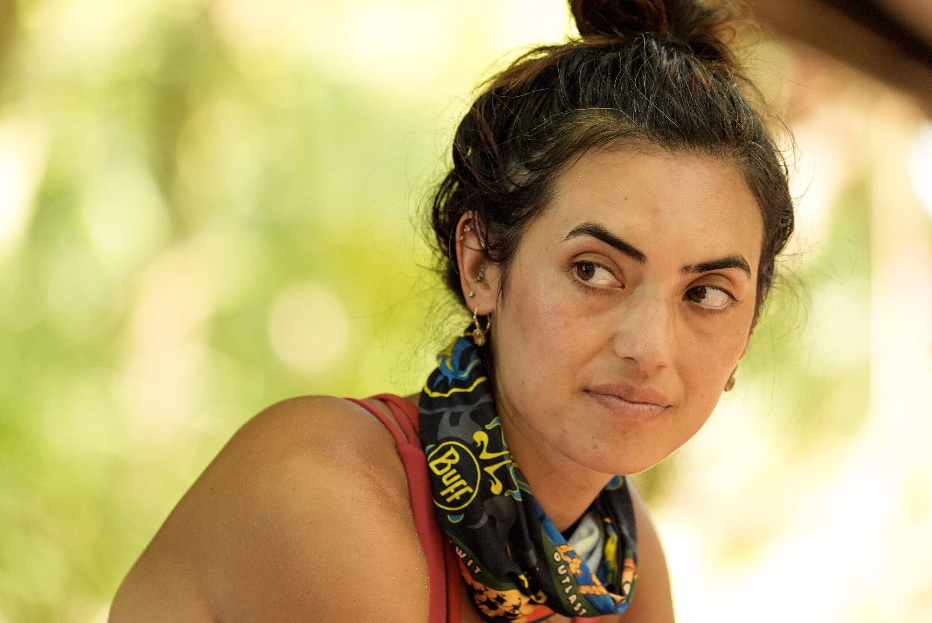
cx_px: 466
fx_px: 7774
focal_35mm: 300
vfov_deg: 4.6
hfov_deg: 6.9
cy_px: 312
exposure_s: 1/800
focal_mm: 200
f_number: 2.8
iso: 3200
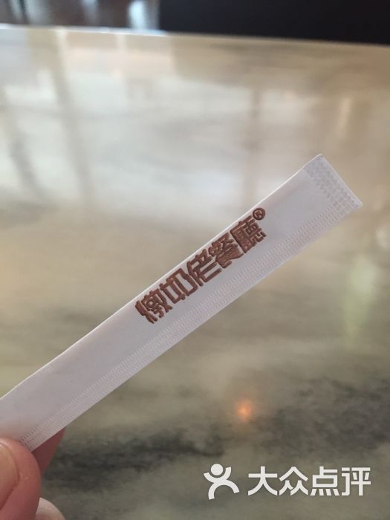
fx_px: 436
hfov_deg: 48.2
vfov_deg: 61.7
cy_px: 260
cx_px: 195
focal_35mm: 29
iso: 125
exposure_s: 1/17
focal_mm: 4.15
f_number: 2.2
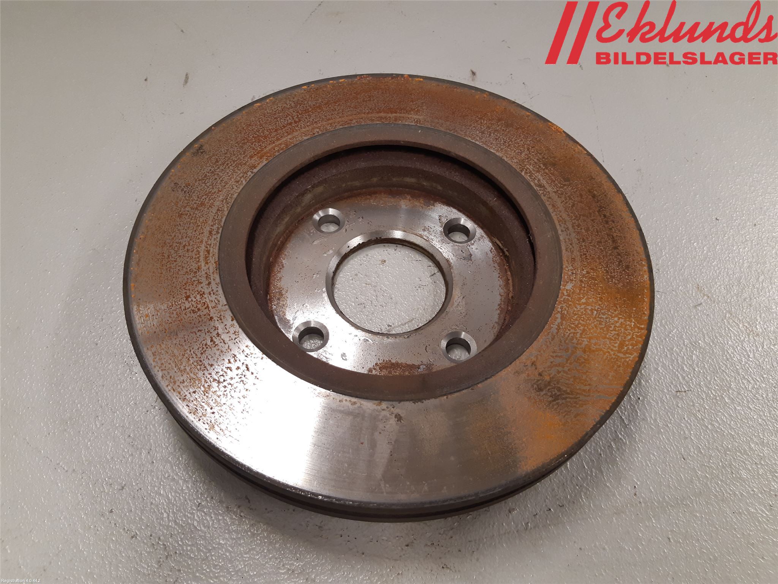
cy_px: 292
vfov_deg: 53.1
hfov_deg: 67.3
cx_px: 389
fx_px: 584
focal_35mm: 26
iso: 100
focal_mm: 3.93
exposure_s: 1/50
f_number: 1.7
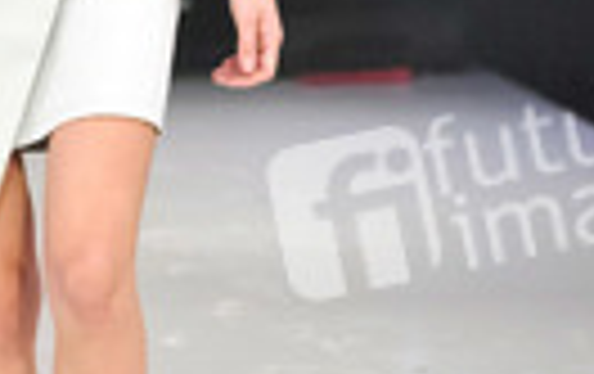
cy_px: -32
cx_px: 90
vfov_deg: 1.9
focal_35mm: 694
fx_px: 11254
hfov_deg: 3.0
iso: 1600
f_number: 5
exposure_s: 1/160
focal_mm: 150
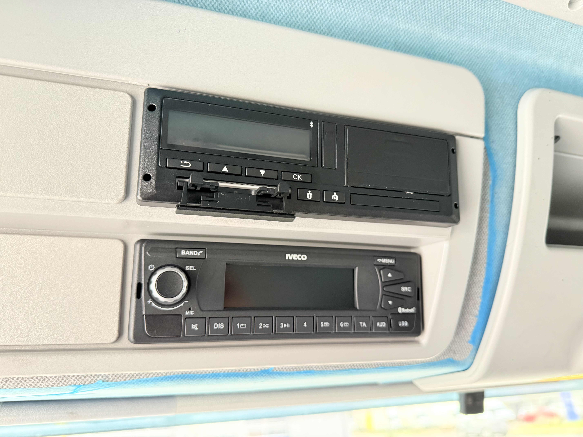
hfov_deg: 71.6
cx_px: 292
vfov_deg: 56.8
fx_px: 404
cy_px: 218
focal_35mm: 24
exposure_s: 1/60
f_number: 1.78
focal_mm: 6.76
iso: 640
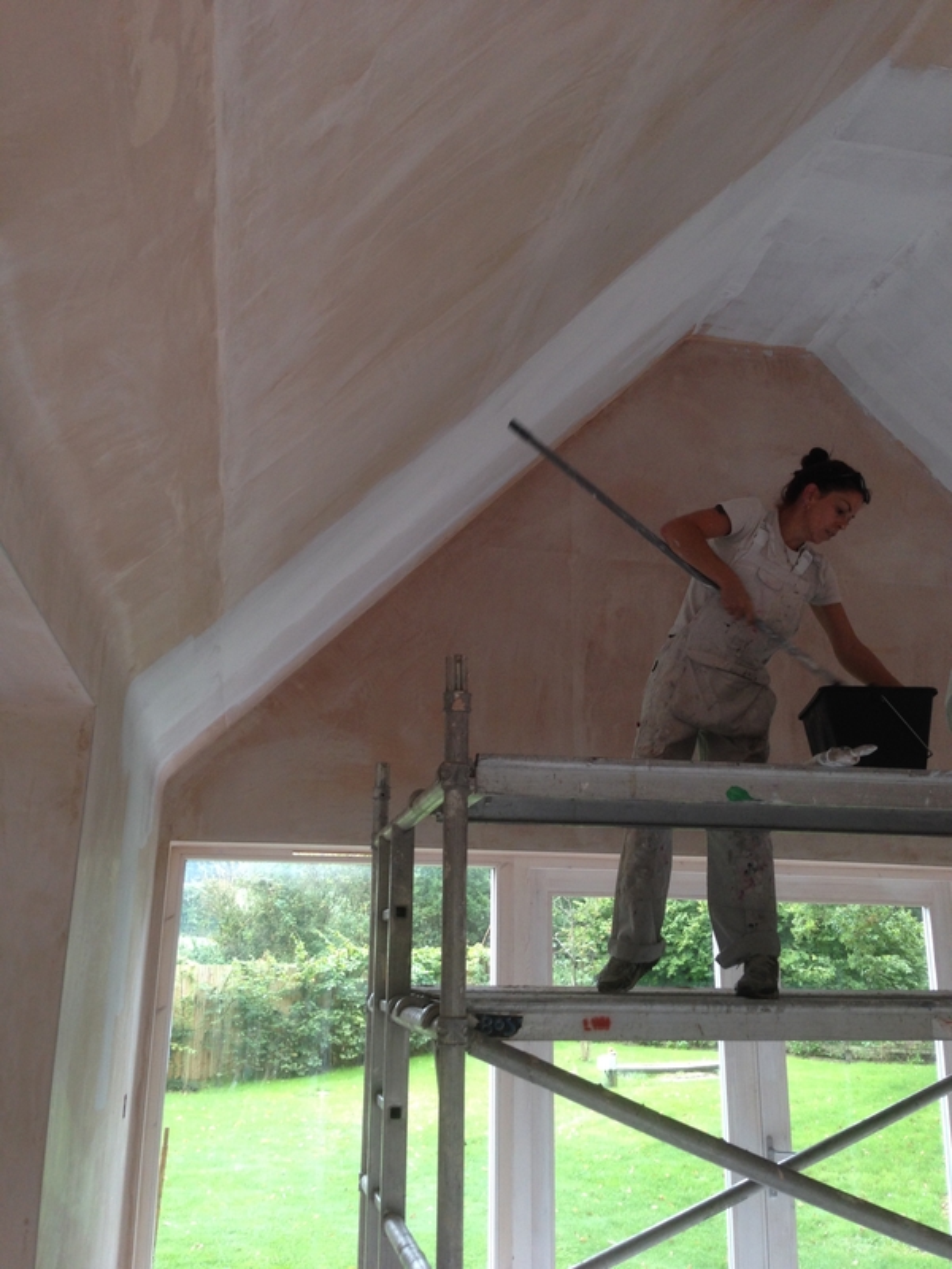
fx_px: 1210
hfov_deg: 42.9
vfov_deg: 55.4
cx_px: 476
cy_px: 634
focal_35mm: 33
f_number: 2.4
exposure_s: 1/20
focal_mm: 4.12
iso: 64
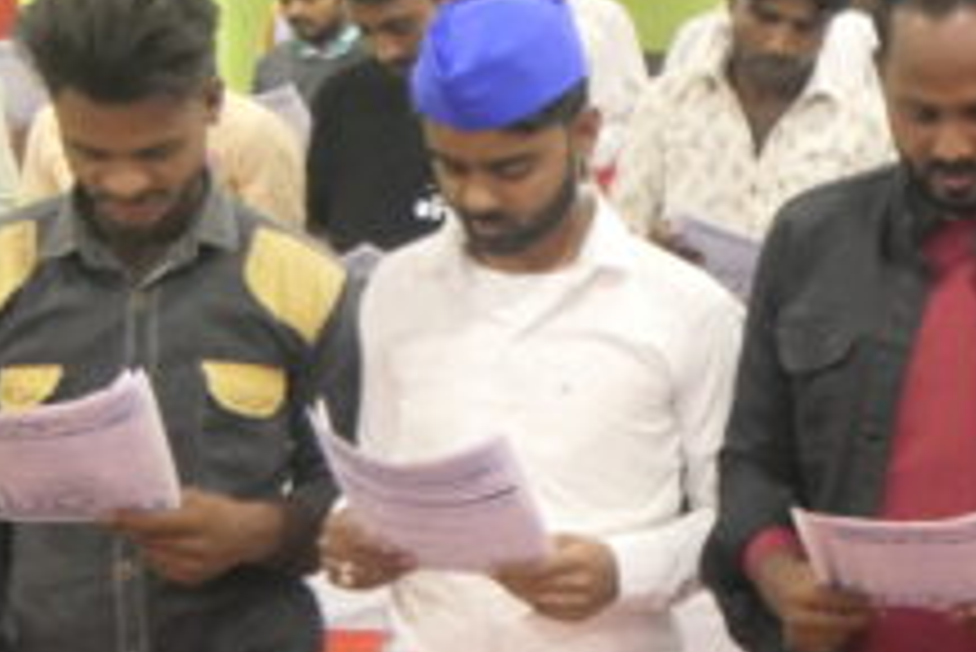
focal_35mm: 85
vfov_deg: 16.1
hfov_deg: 22.9
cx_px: 994
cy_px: 364
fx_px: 2306
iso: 1600
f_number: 2.8
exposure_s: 1/30
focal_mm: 8.8
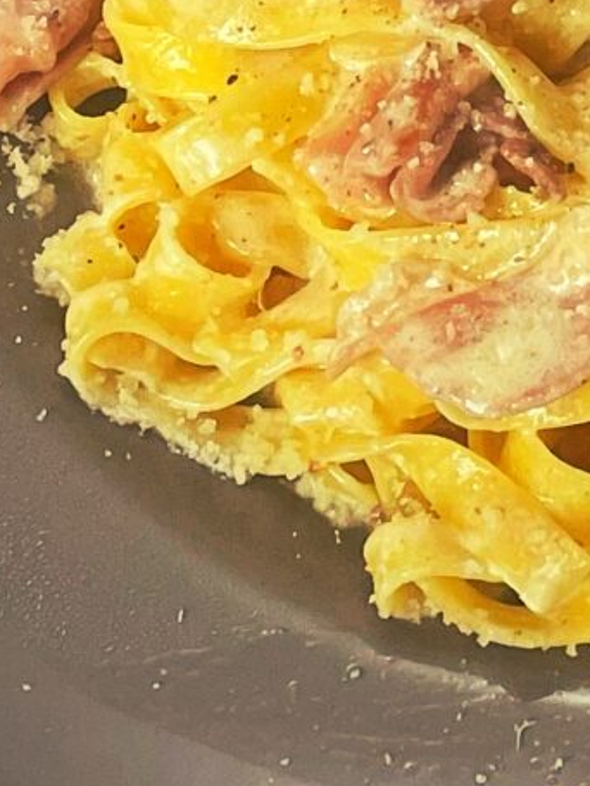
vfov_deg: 12.7
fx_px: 3318
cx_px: 694
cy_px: -453
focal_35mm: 146
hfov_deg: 10.0
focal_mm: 4.2
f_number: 1.6
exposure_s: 1/50
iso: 125
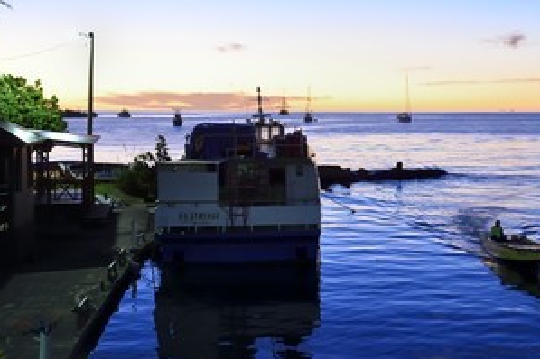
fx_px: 929
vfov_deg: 21.9
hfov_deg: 32.3
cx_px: 333
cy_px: 148
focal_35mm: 62
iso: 1600
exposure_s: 1/10
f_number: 4.5
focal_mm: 44
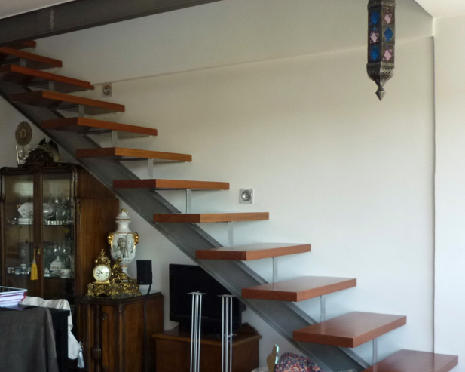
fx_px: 647
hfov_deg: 39.2
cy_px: 221
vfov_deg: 32.0
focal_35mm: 47
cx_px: 166
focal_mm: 5.5
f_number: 2.8
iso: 200
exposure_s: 1/125
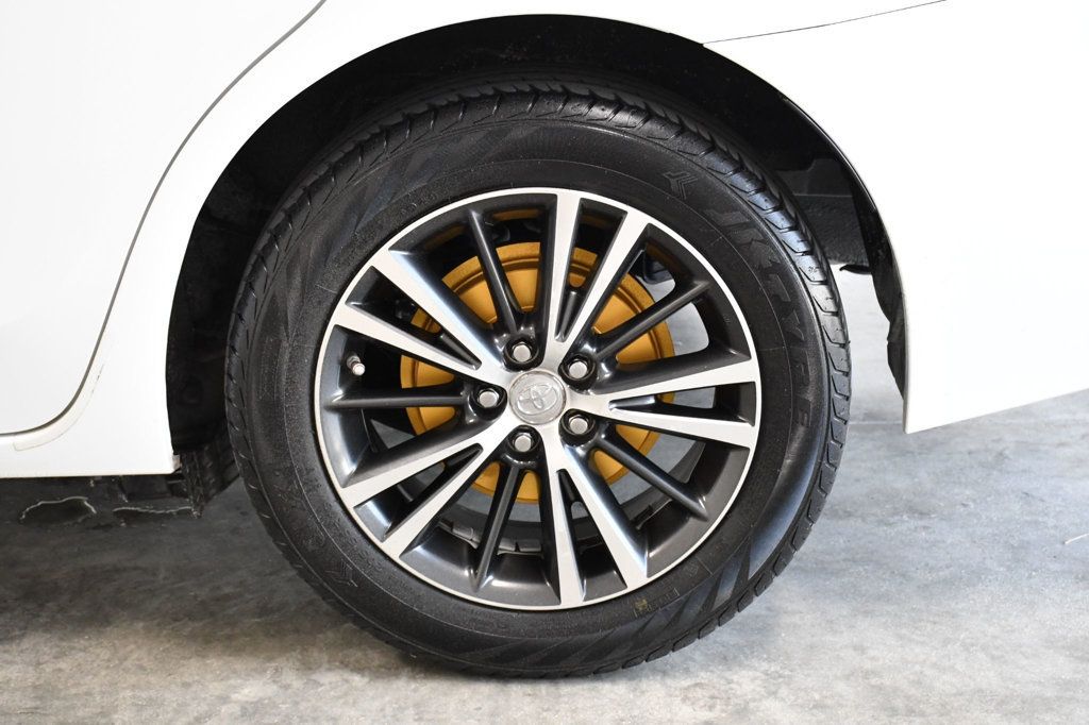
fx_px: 2268
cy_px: 362
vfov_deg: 18.2
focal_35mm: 75
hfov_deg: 27.0
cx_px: 544
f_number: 7.1
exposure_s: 1/200
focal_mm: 50
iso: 2500
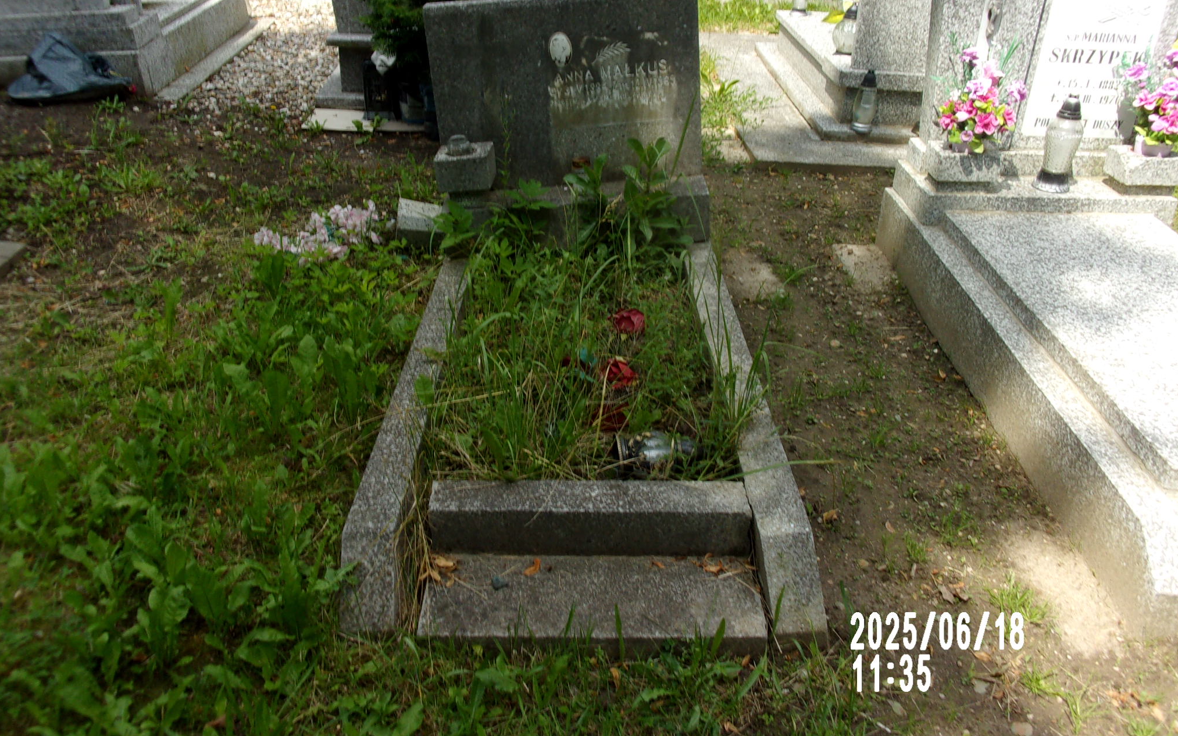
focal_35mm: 30
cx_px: 594
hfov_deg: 62.9
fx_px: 963
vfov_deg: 41.7
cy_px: 305
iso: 80
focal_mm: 5.1
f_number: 10.8
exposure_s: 1/52
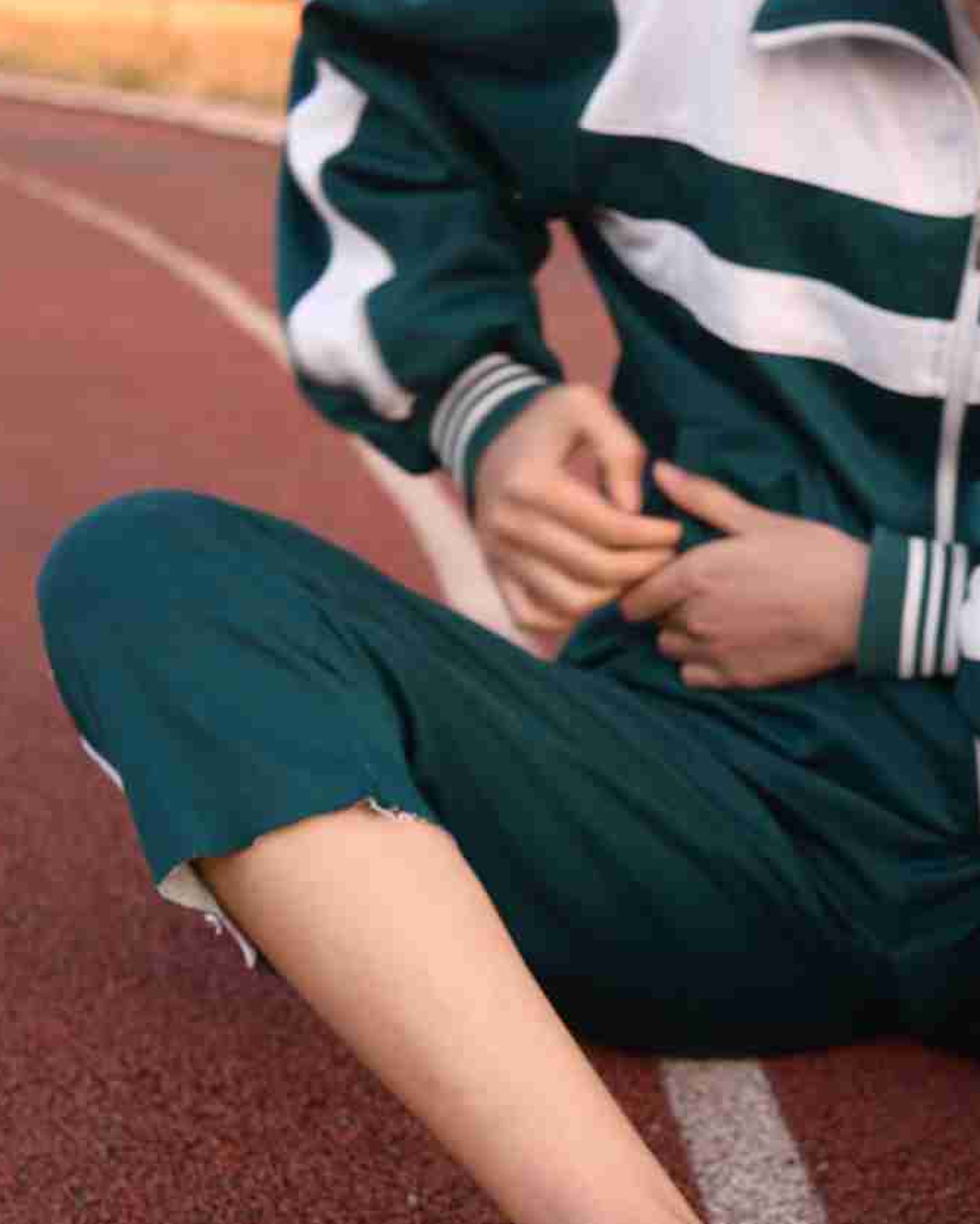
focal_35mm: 71
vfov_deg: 26.5
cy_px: 862
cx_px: 793
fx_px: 2573
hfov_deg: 21.3
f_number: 5.6
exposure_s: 1/60
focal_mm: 35
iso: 100
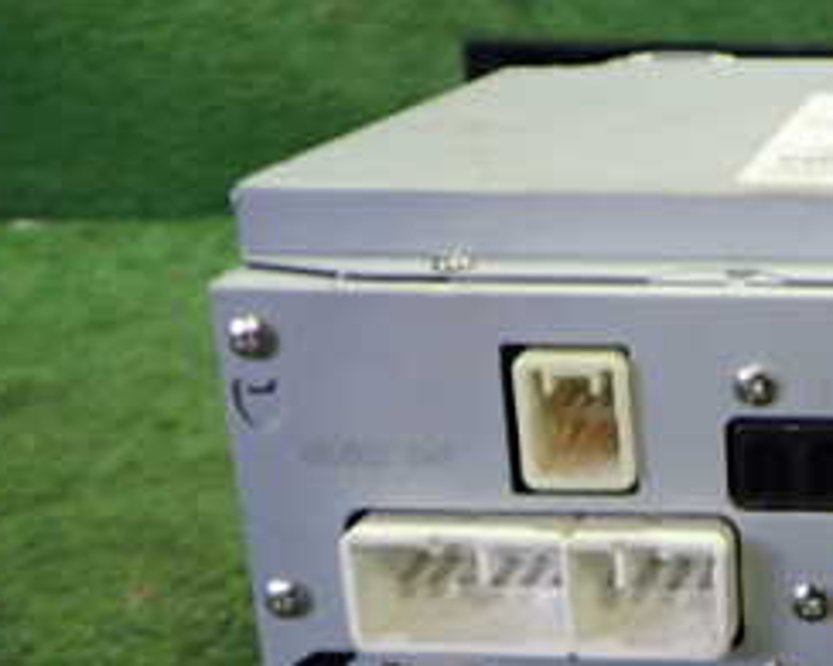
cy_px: 519
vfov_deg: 21.0
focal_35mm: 72
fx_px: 1774
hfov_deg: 24.2
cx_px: 976
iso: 640
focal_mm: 5.4
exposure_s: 1/30
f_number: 2.3
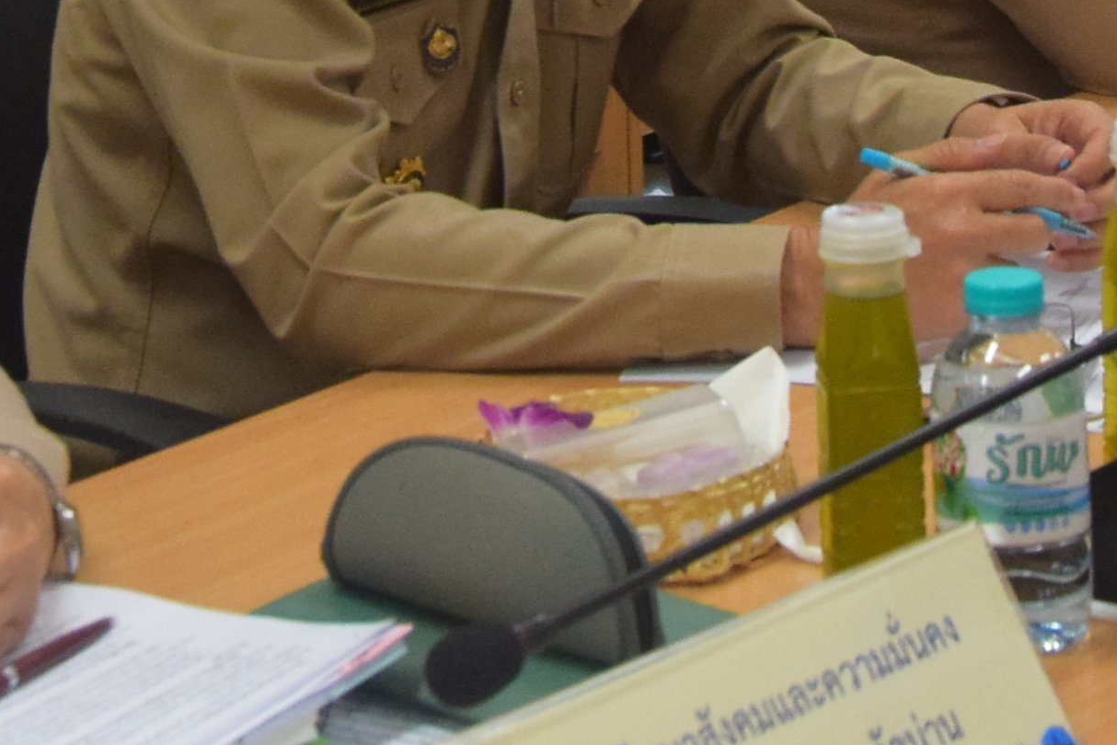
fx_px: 4309
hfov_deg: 14.8
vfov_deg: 9.5
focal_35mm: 139
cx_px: 441
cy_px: -493
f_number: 6.3
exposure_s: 1/160
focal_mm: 25
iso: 2000
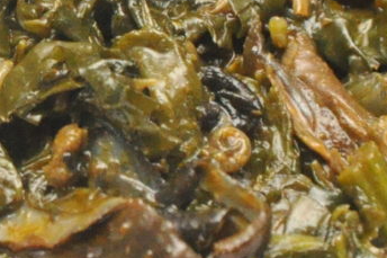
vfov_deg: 2.1
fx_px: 7188
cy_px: -8
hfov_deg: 3.1
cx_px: -109
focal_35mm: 669
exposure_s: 1/250
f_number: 6.3
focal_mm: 75
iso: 2500
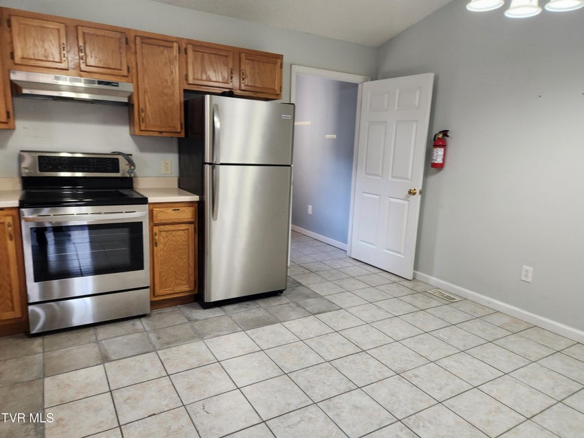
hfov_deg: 73.9
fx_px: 388
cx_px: 292
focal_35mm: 23
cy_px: 219
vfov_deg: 58.9
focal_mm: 5.4
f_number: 1.8
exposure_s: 1/120
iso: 250
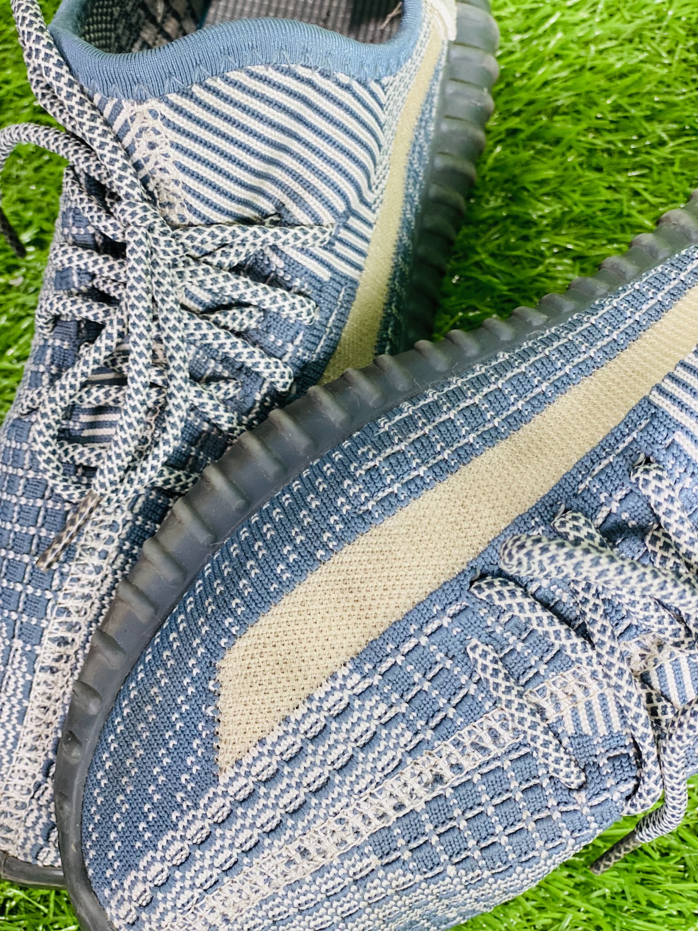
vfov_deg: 36.8
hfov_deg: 28.0
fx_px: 1398
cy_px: 466
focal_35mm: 52
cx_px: 349
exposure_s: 1/33
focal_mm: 6
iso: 125
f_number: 2
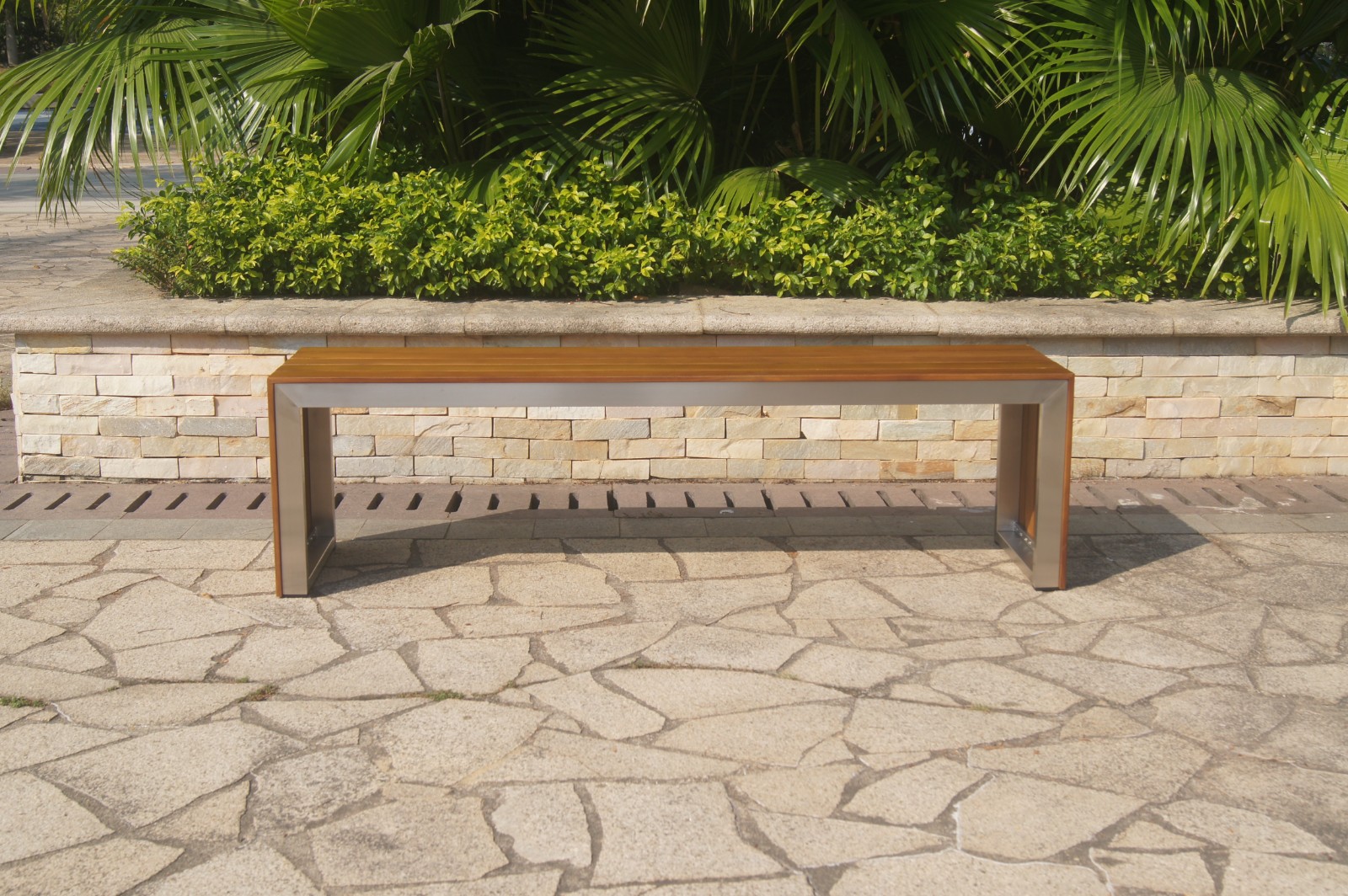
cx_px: 674
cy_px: 448
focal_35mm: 42
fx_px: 1571
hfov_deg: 46.4
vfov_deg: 31.8
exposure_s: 1/250
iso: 100
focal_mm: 28
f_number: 8
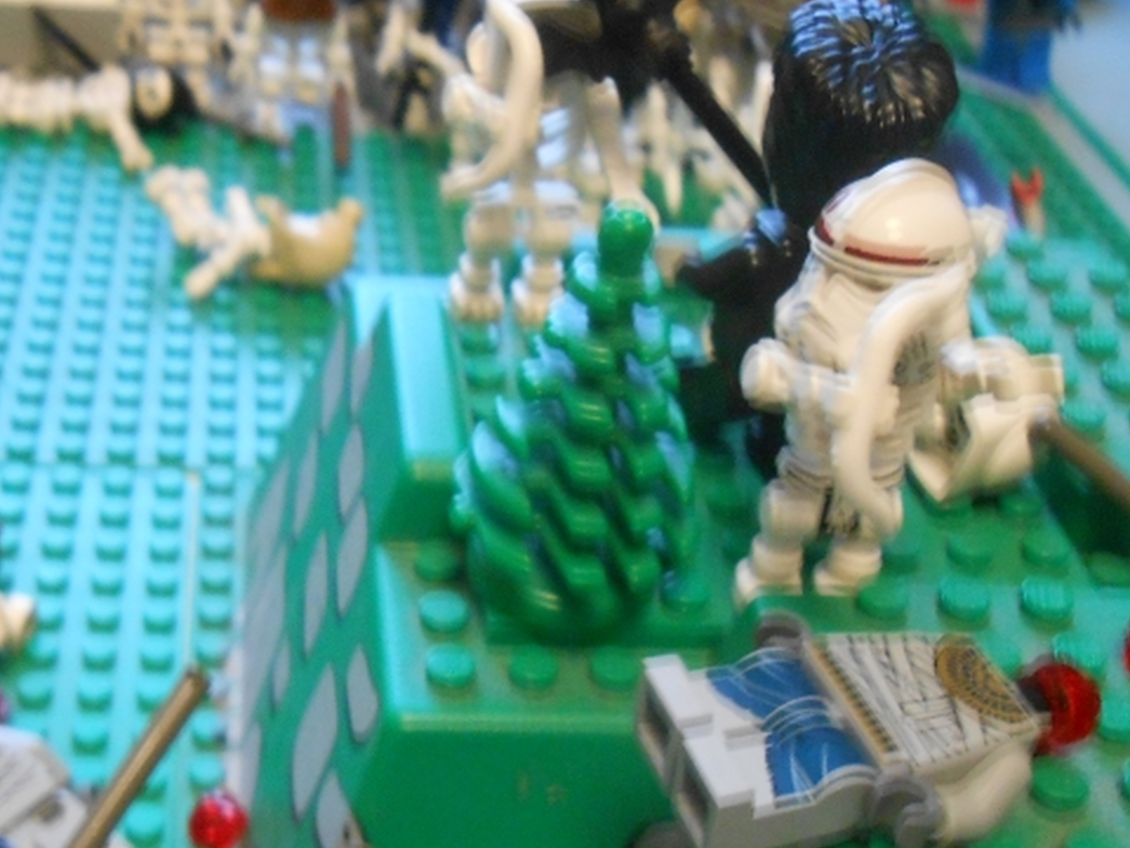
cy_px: 601
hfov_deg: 37.7
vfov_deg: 28.8
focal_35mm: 50
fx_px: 1632
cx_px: 353
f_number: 3.8
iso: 400
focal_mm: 5.3
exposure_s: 1/3
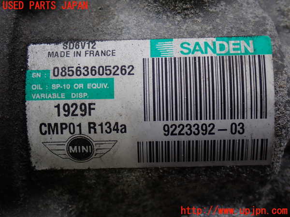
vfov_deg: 23.7
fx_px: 519
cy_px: 108
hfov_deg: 31.2
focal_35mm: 62
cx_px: 145
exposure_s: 1/100
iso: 200
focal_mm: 11.09
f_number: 3.6
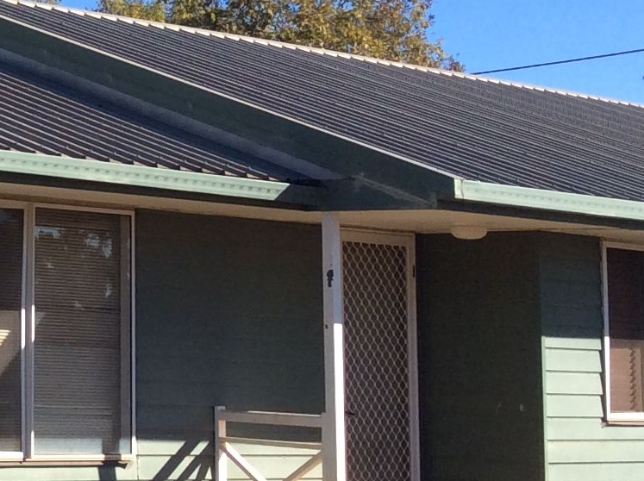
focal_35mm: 111
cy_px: 51
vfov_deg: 13.2
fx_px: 2062
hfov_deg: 16.4
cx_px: -272
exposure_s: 1/907
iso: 32
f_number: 2.4
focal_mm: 3.3
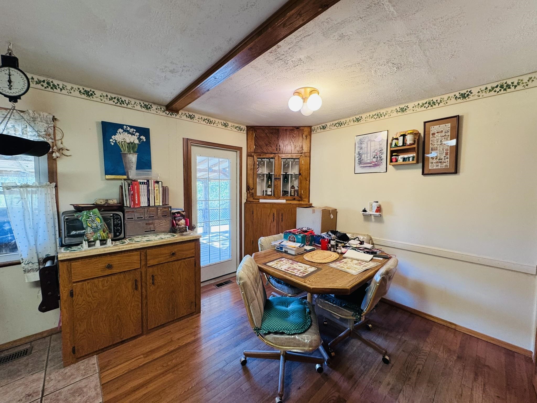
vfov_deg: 85.7
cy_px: 202
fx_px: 217
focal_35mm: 14
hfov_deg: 102.1
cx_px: 268
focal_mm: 2.22
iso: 200
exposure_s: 1/60
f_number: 2.2
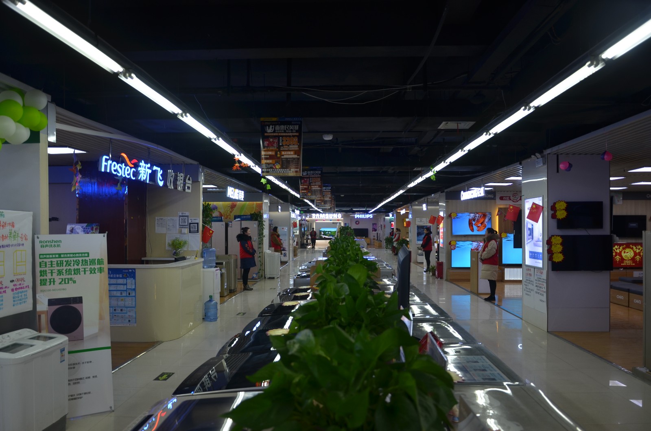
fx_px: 487
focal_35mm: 27
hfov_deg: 67.5
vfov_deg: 47.7
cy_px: 216
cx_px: 326
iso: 100
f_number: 4
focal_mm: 18
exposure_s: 1/60
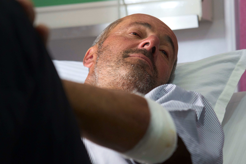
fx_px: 984
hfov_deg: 14.2
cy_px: 82
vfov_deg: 9.5
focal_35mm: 144
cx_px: 123
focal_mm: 96
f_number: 4
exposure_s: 1/80
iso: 1600
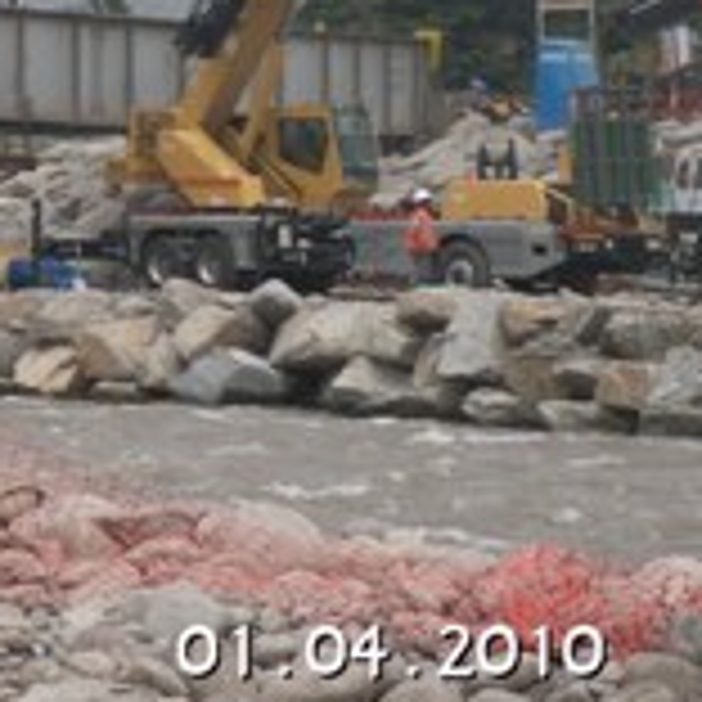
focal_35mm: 188
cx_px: -234
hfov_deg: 9.1
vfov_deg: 9.3
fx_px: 4313
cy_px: 50
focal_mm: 15.4
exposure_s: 1/250
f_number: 7.1
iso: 50
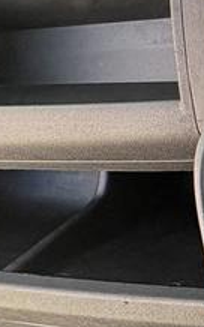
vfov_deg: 32.3
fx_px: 543
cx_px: 606
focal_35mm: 61
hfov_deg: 11.6
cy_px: 51
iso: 160
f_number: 2.2
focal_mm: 2.22
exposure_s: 1/99
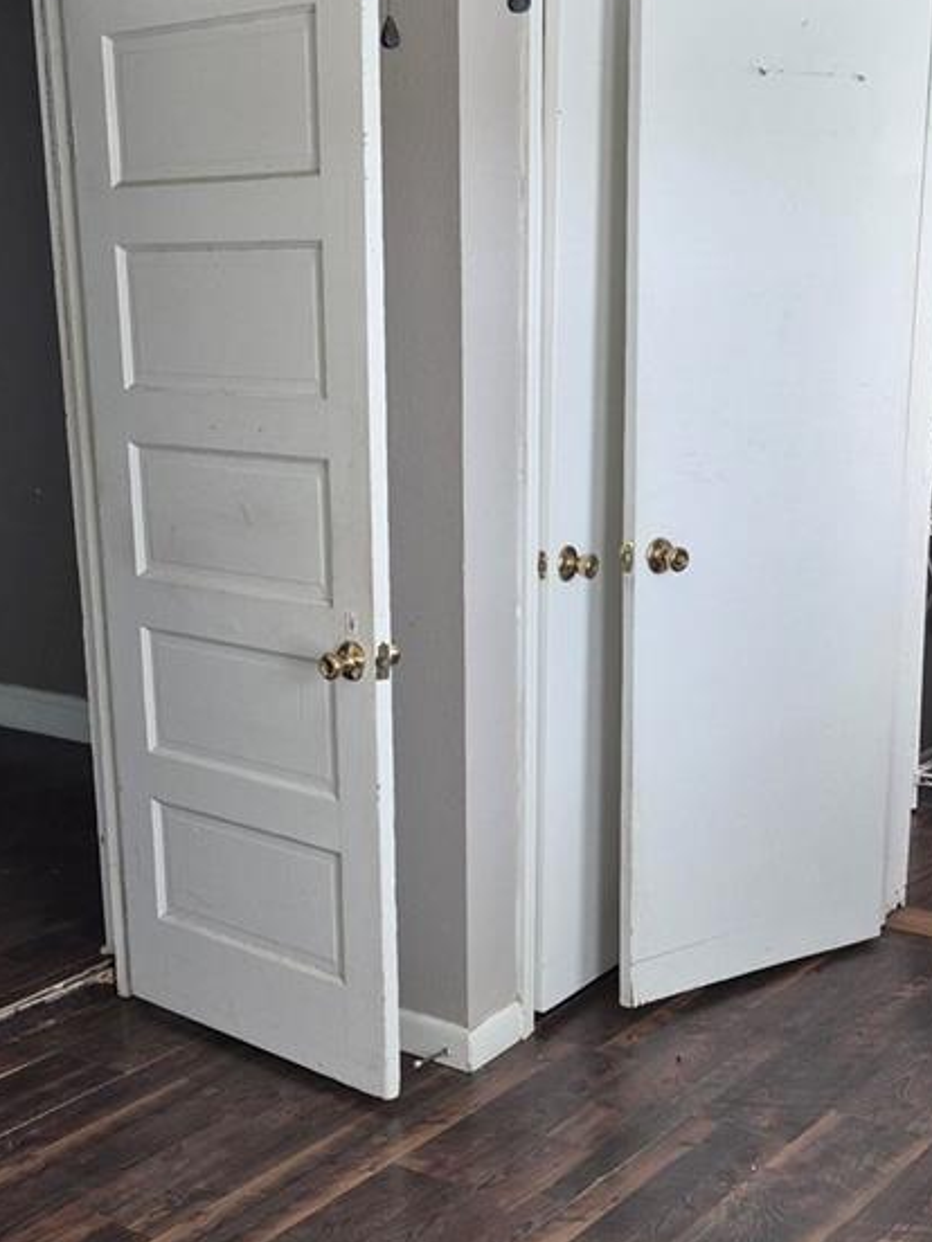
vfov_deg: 38.0
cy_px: 774
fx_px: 1795
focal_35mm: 50
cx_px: 428
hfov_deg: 29.1
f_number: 1.8
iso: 64
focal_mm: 5.4
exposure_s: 1/60
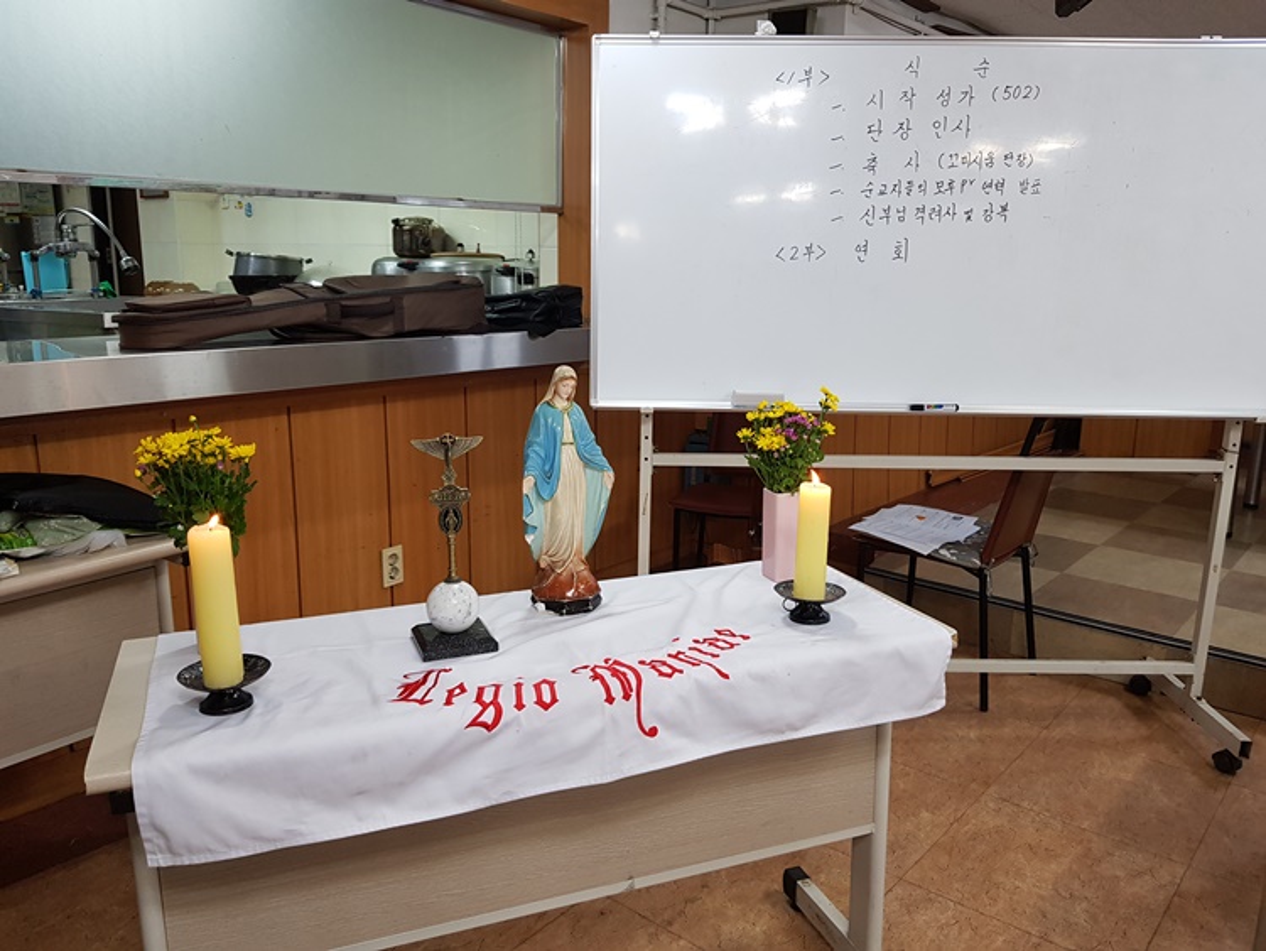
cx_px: 633
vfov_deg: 53.1
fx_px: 951
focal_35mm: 26
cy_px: 476
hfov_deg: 67.3
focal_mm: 4.3
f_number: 1.7
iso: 100
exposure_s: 1/60
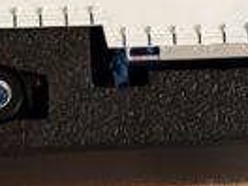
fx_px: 781
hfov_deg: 18.0
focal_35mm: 109
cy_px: 101
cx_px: 154
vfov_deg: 13.6
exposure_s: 1/52
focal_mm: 6.76
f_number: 1.78
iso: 800
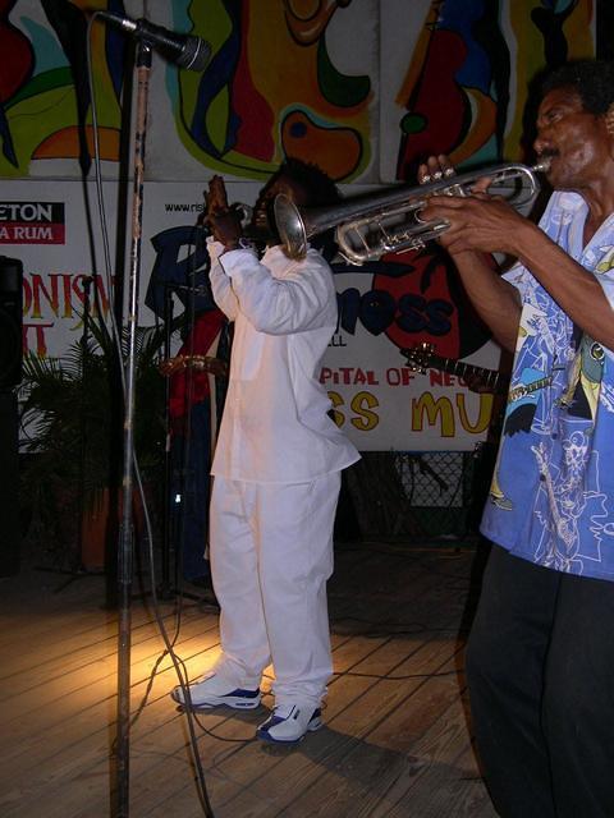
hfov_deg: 34.3
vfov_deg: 44.8
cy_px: 409
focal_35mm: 42
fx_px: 993
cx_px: 307
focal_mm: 9
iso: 100
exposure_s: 1/60
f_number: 2.9
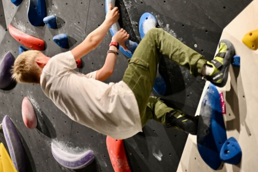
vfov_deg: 23.7
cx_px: 125
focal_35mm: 56
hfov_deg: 35.6
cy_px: 23
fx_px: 401
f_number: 1.4
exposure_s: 1/40
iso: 110
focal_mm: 35
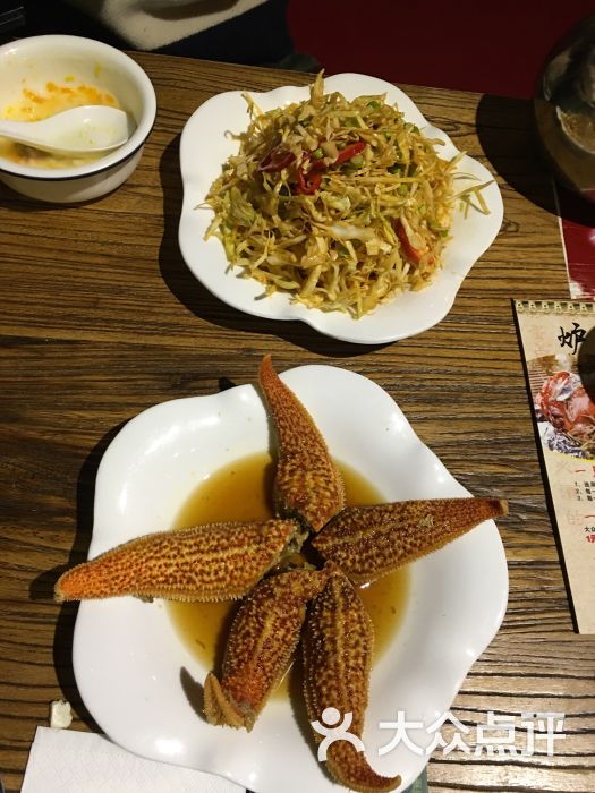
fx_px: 665
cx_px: 298
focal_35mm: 29
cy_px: 396
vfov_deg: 61.7
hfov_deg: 48.2
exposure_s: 1/17
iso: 100
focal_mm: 4.15
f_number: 2.2
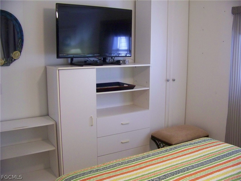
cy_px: 90
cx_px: 120
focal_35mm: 36
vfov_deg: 39.7
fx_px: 251
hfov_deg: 51.4
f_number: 2.8
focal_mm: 5.85
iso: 400
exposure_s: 1/25
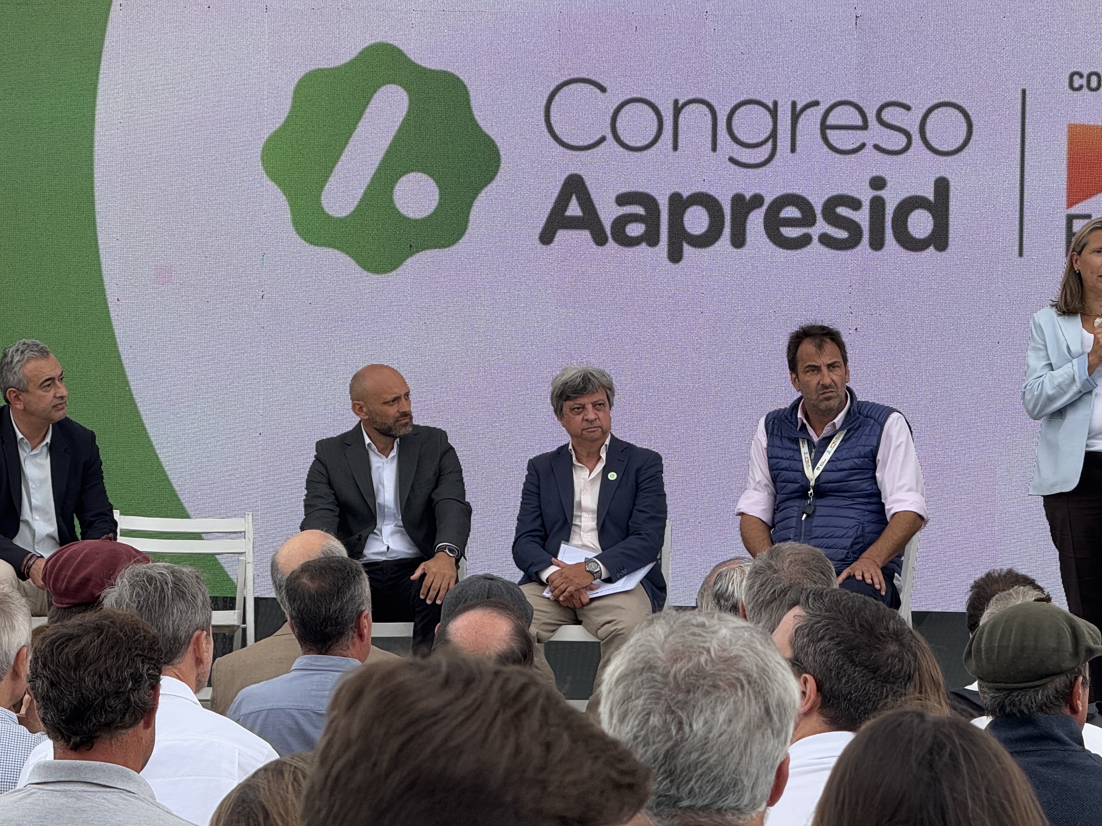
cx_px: 650
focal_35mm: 155
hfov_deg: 12.7
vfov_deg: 9.6
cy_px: 370
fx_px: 4934
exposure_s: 1/358
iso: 50
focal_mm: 15.66
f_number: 2.8
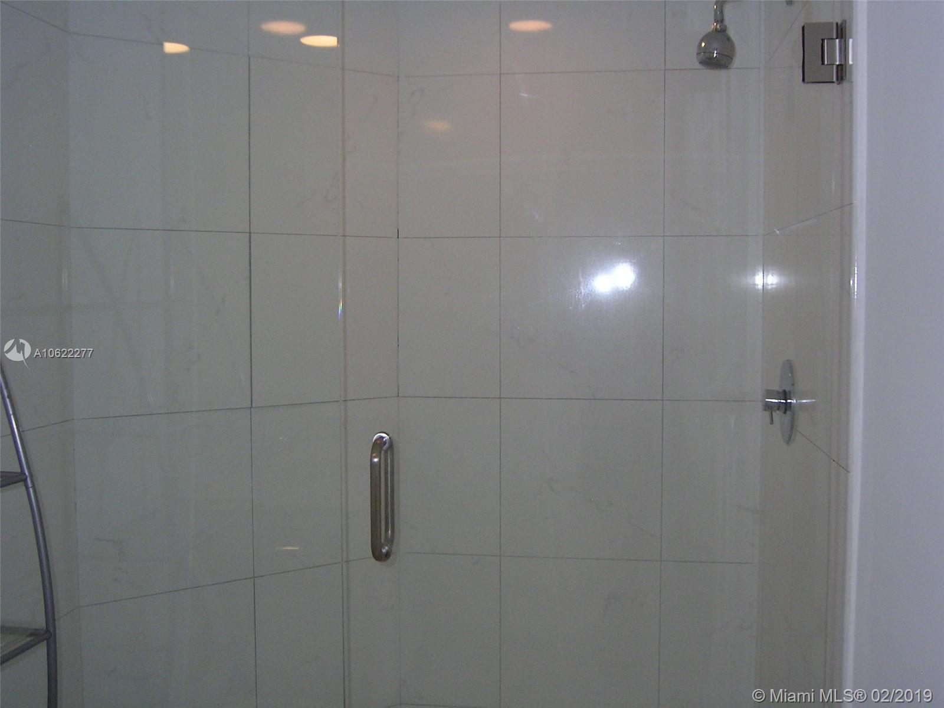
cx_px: 472
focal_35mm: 36
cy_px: 354
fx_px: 982
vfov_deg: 39.7
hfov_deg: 51.4
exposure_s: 1/30
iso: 100
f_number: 2.8
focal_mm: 5.6
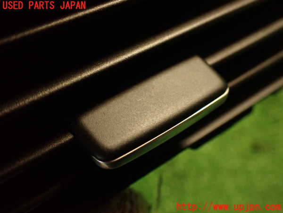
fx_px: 262
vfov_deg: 44.2
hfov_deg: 56.8
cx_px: 142
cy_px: 106
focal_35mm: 32
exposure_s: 1/30
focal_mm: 5.79
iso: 640
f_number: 2.4
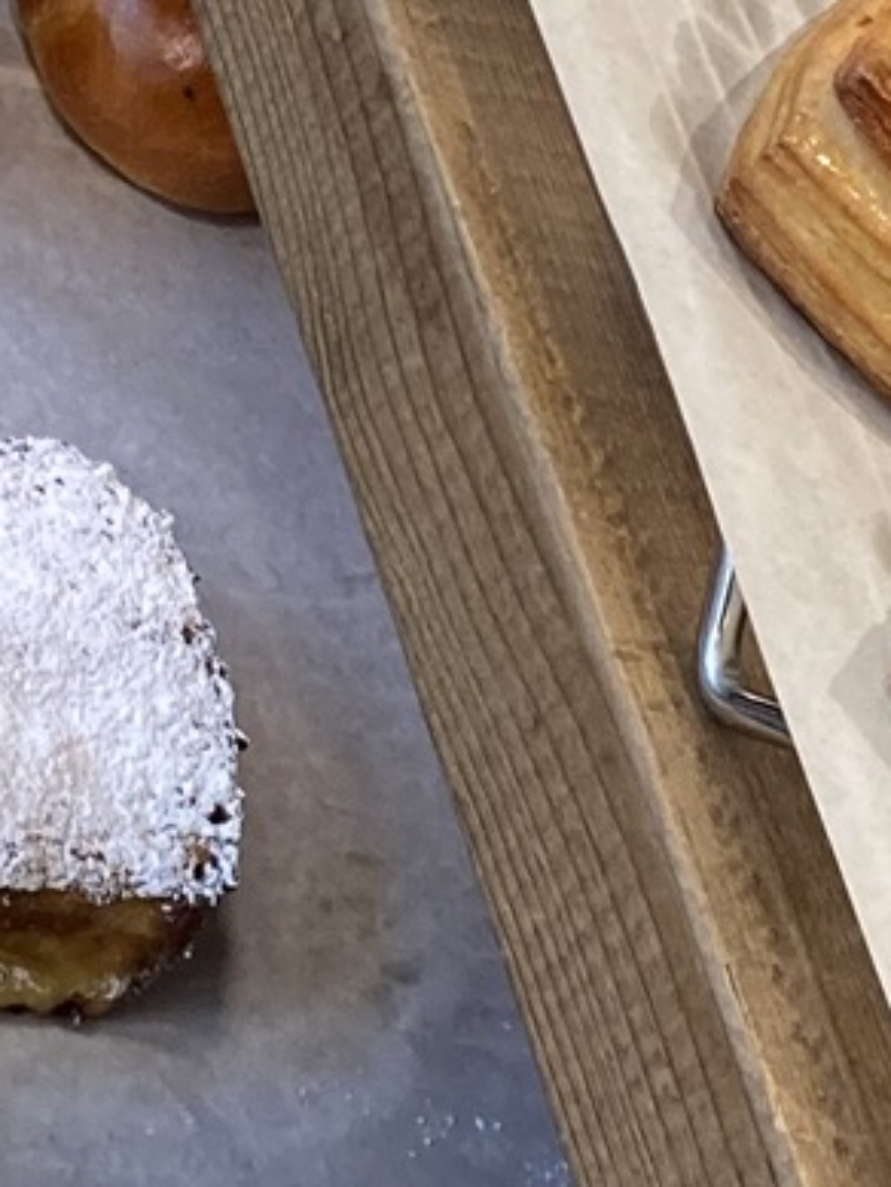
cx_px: 522
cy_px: 171
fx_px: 4939
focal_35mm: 144
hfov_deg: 10.3
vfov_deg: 13.6
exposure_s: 1/100
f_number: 1.8
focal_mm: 3.99
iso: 64
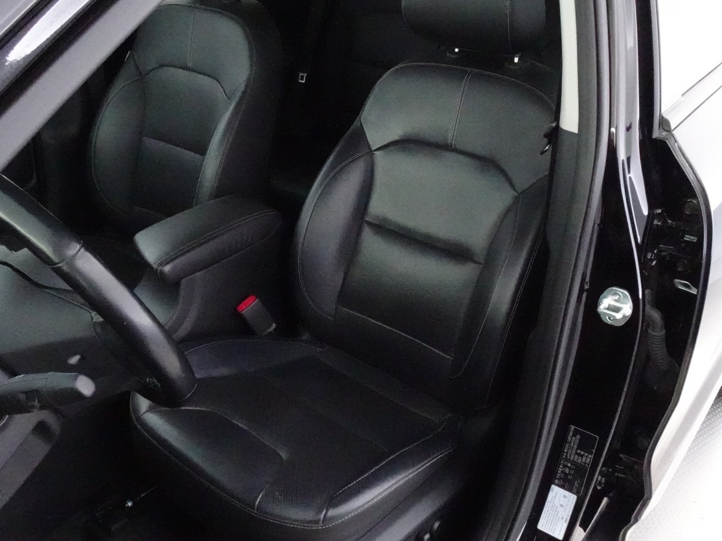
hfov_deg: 58.3
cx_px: 383
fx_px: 647
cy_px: 278
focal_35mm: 31
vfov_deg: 45.4
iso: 3200
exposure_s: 1/30
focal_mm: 4.25
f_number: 3.5
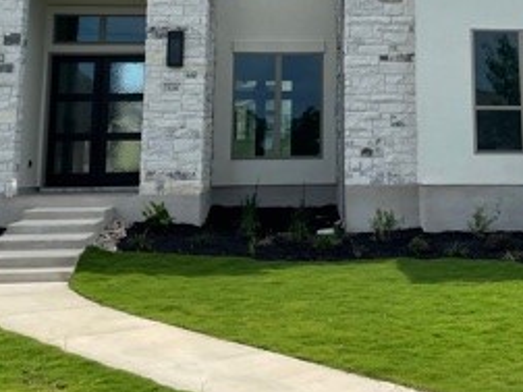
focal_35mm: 66
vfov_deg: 21.3
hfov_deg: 29.0
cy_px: -21
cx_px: 380
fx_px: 997
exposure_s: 1/4464
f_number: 1.6
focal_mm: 4.2
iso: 32
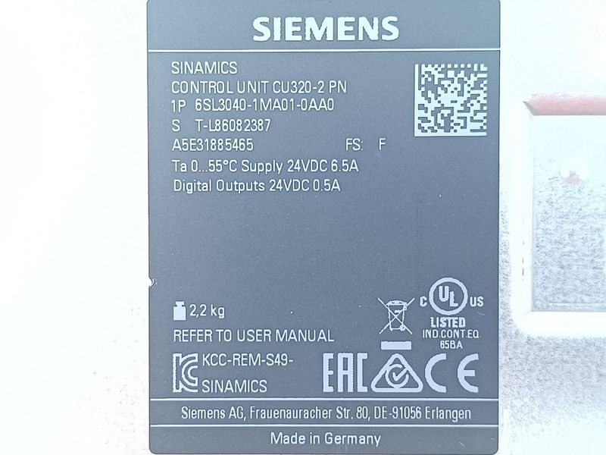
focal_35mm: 24
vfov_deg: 56.8
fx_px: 420
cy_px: 228
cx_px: 303
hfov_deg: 71.6
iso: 459
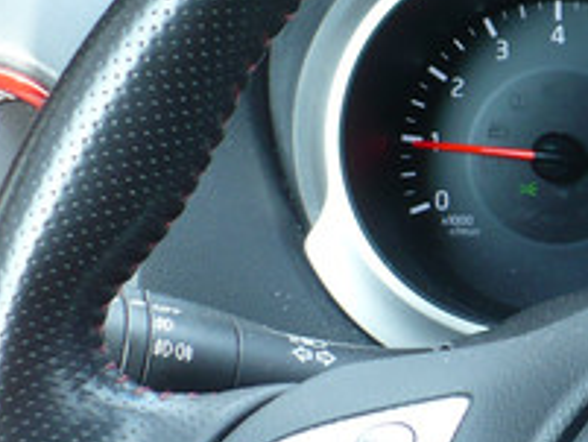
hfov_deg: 15.6
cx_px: 825
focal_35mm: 118
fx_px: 2006
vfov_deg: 12.5
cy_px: 340
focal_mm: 6.1
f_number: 2.8
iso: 100
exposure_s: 1/40
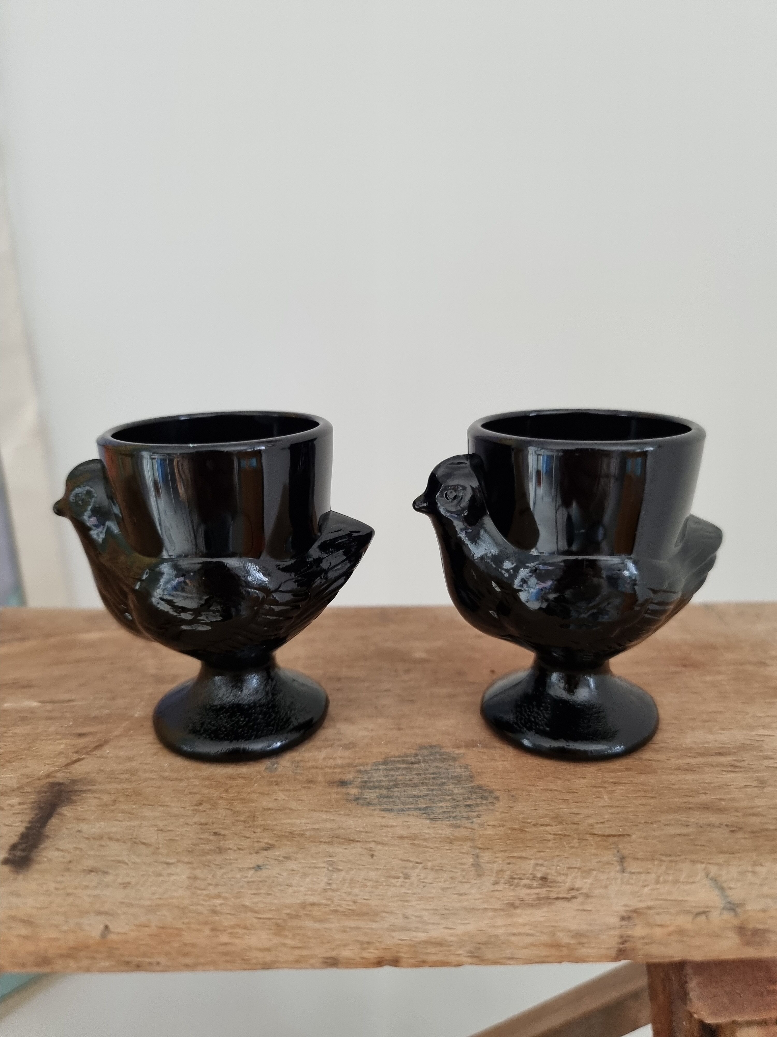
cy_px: 518
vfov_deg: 71.6
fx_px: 718
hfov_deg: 56.8
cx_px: 388
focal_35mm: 24
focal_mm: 6.7
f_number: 1.8
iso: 320
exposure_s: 1/100
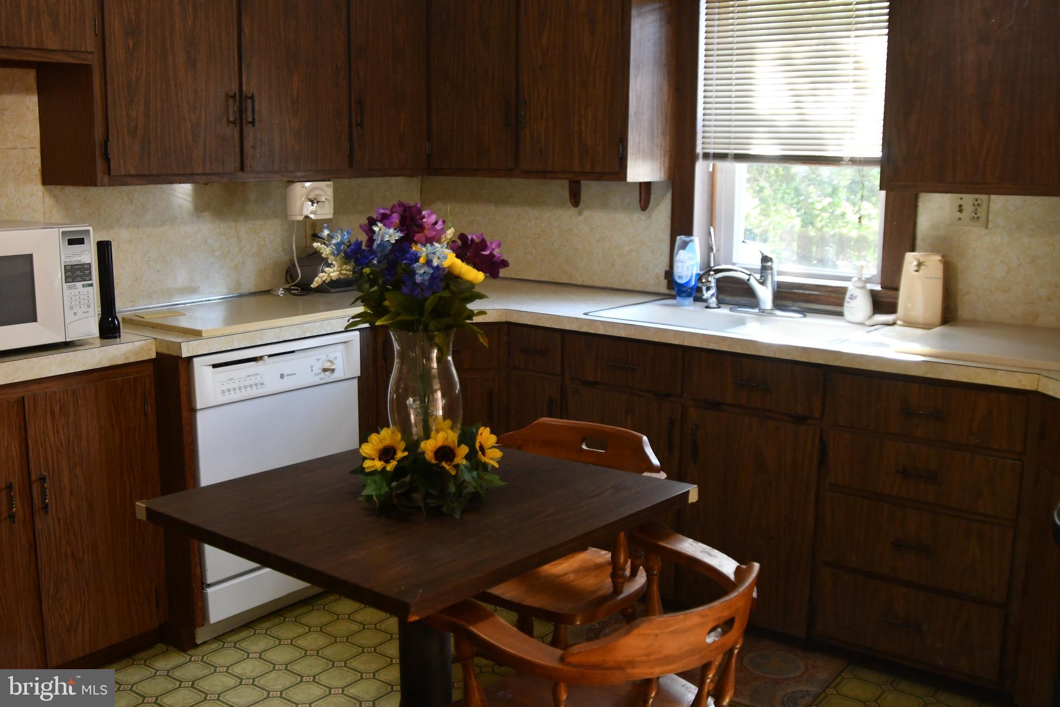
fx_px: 1060
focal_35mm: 36
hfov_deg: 53.1
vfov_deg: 36.9
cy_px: 354
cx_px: 530
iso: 1400
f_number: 3.5
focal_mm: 24
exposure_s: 1/125
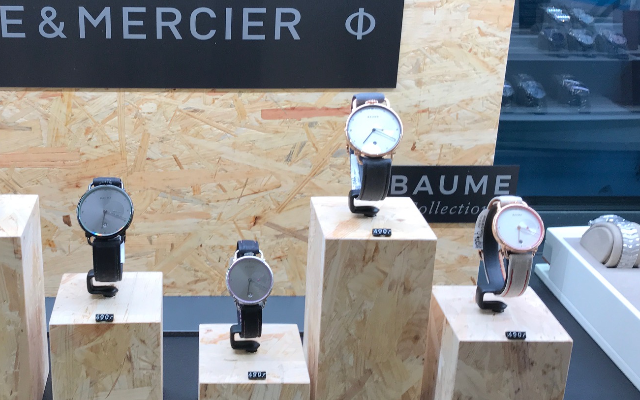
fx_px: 802
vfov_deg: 27.9
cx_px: 208
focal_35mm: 46
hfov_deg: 42.8
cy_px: 167
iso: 32
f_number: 1.8
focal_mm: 3.99
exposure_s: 1/50
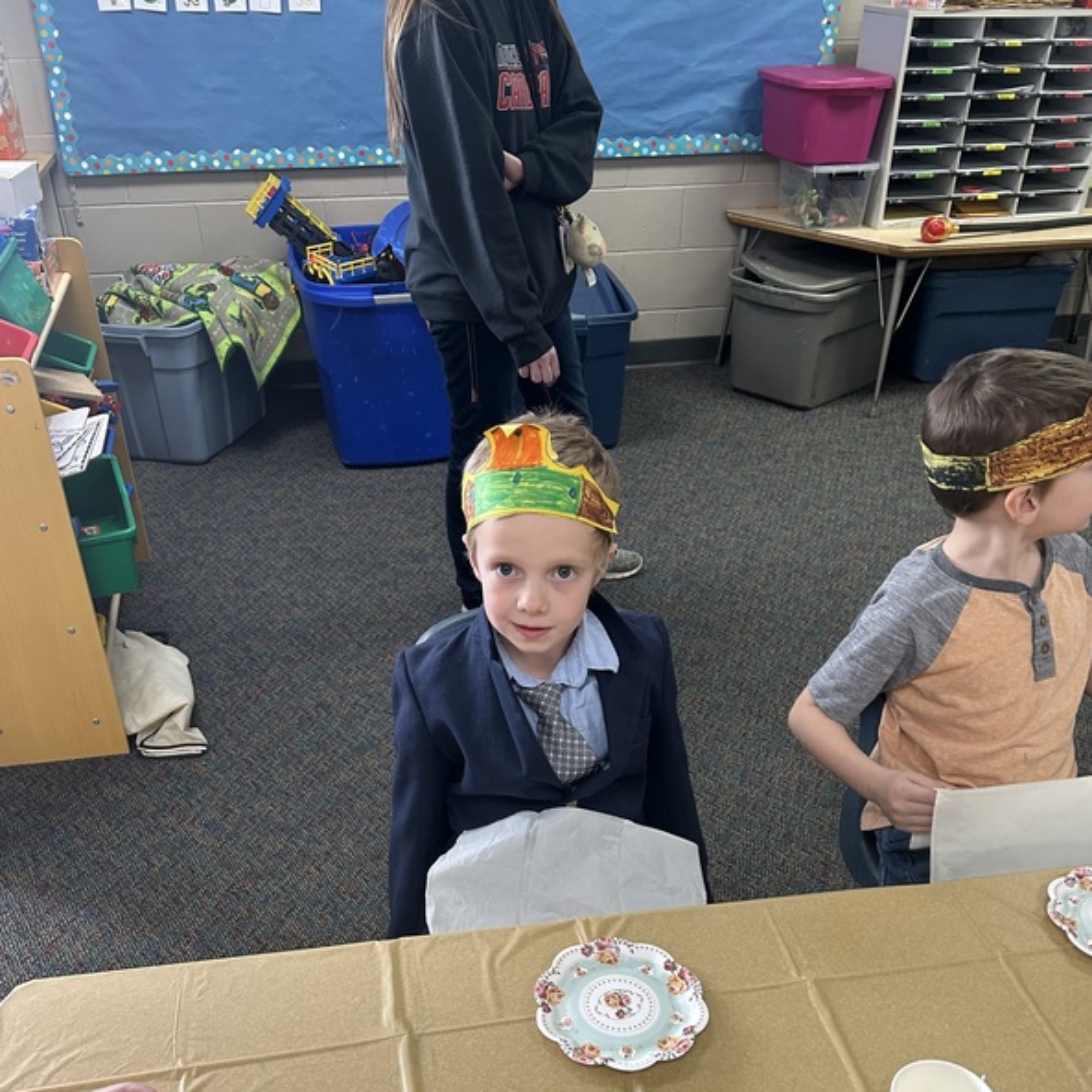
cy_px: 720
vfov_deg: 51.6
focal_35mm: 31
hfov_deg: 52.5
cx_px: 541
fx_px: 1106
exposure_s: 1/120
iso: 125
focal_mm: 5.7
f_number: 1.5
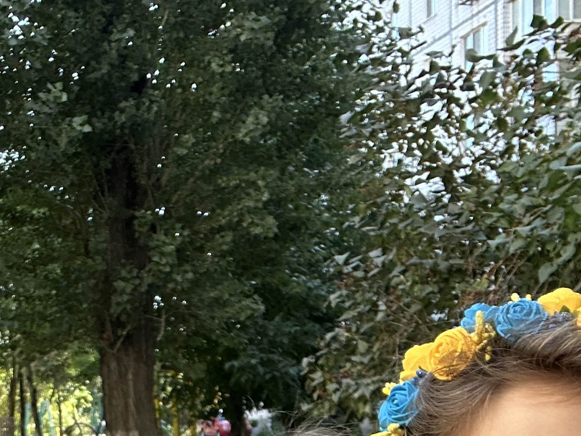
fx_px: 1125
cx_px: 71
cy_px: 584
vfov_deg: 19.9
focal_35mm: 67
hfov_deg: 28.0
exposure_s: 1/121
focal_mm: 2.69
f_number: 1.9
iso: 32
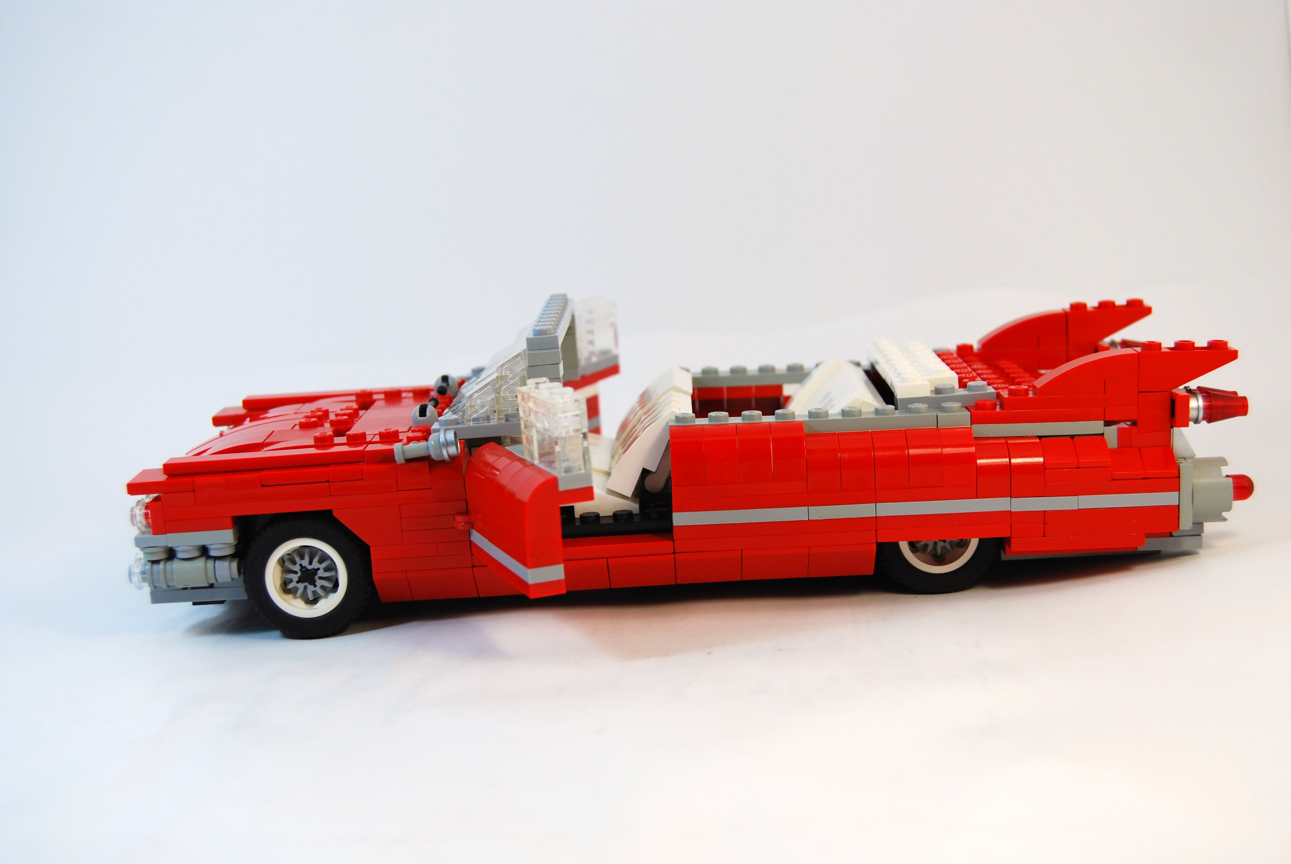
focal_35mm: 57
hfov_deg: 35.0
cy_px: 432
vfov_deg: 23.8
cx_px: 646
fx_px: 2047
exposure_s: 1/125
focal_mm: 38
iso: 200
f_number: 5.6
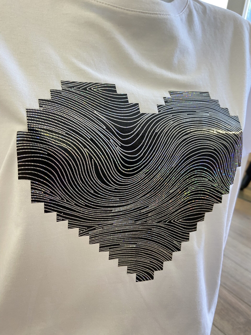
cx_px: 126
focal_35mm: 26
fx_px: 251
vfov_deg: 67.3
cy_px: 168
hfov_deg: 53.1
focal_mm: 4.25
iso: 160
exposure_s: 1/50
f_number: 1.8
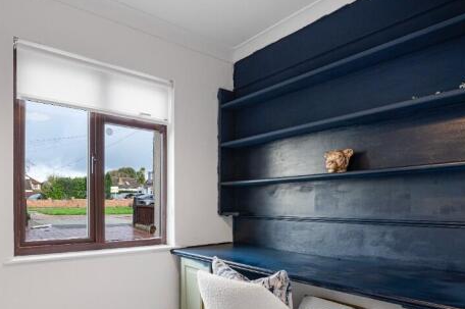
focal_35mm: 23
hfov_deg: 74.1
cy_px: 216
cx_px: 159
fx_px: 297
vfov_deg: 53.4
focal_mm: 16
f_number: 9
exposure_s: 1/3
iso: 400
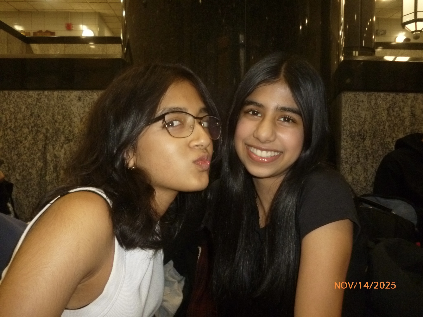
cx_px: 212
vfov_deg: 49.7
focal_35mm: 28
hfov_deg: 63.4
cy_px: 158
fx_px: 342
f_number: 3.1
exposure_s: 1/60
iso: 400
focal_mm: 5
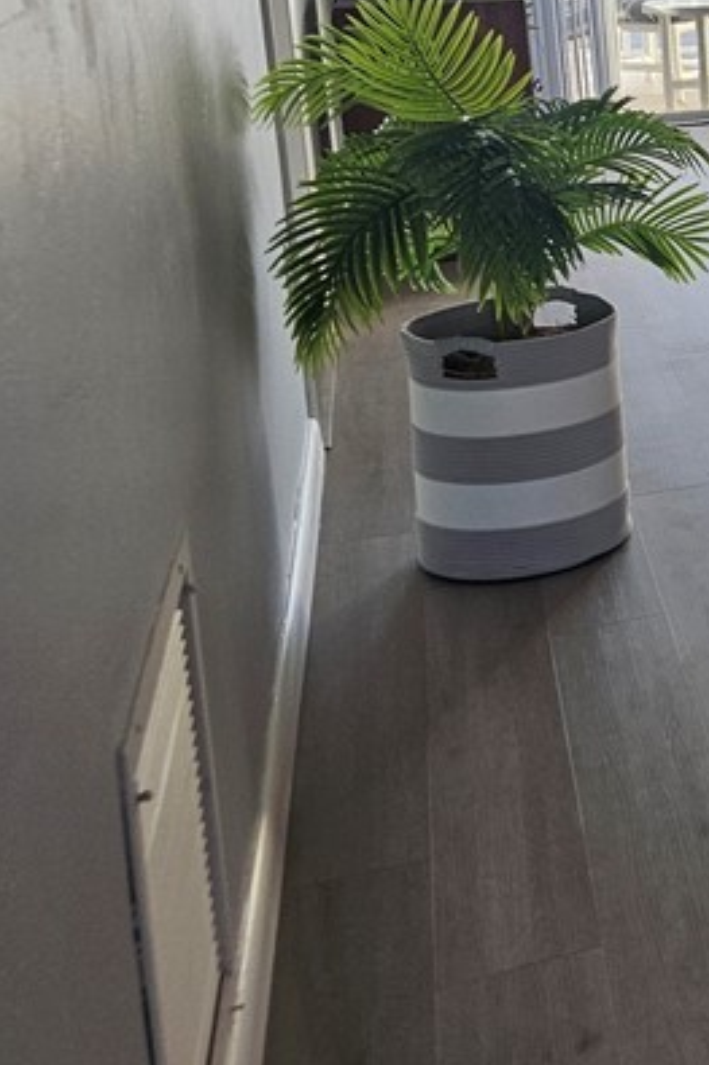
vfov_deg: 31.0
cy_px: 121
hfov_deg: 17.2
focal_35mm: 62
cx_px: 1332
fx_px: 1833
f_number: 1.7
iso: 100
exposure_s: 1/207
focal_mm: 6.3
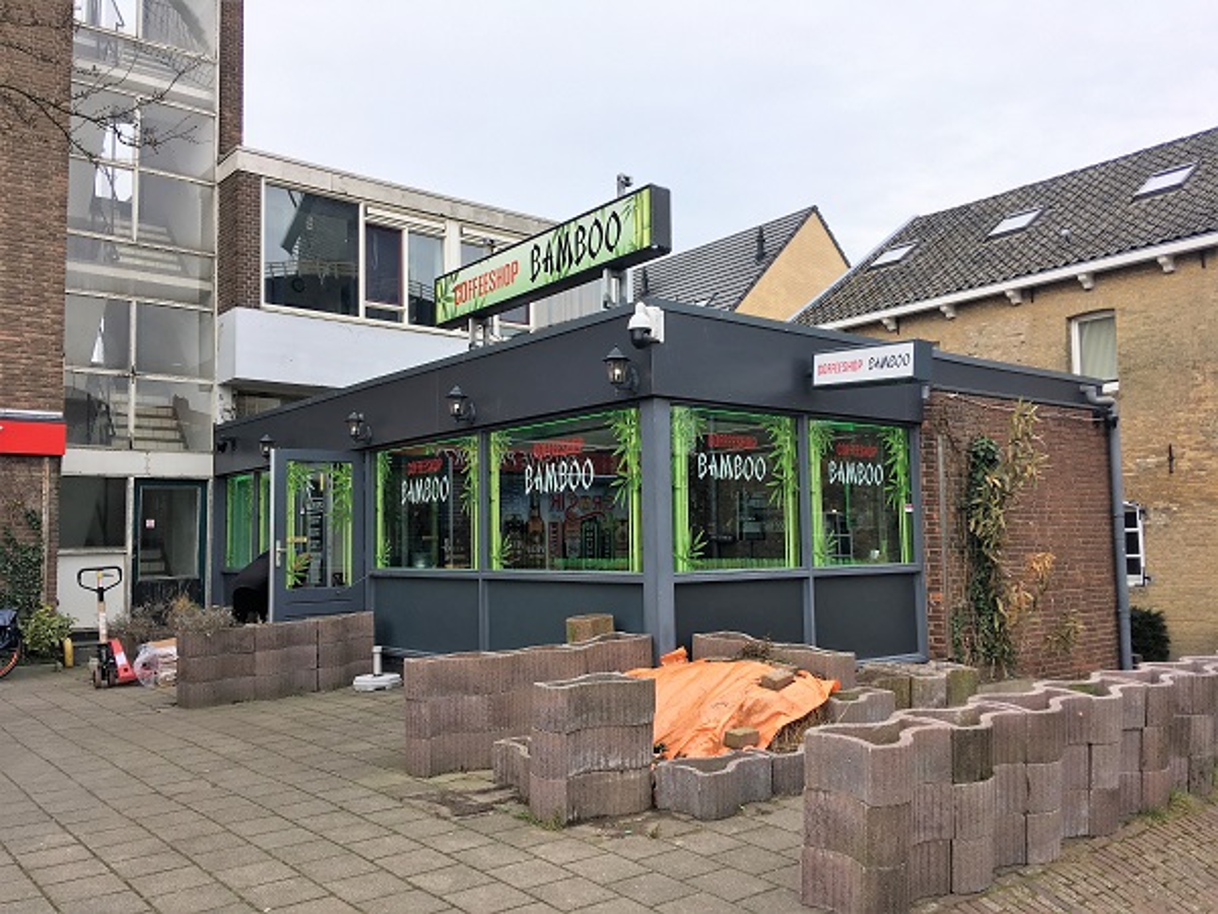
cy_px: 457
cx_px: 609
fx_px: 1020
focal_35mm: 29
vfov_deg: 48.2
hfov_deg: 61.7
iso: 25
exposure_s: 1/212
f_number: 2.2
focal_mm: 4.15
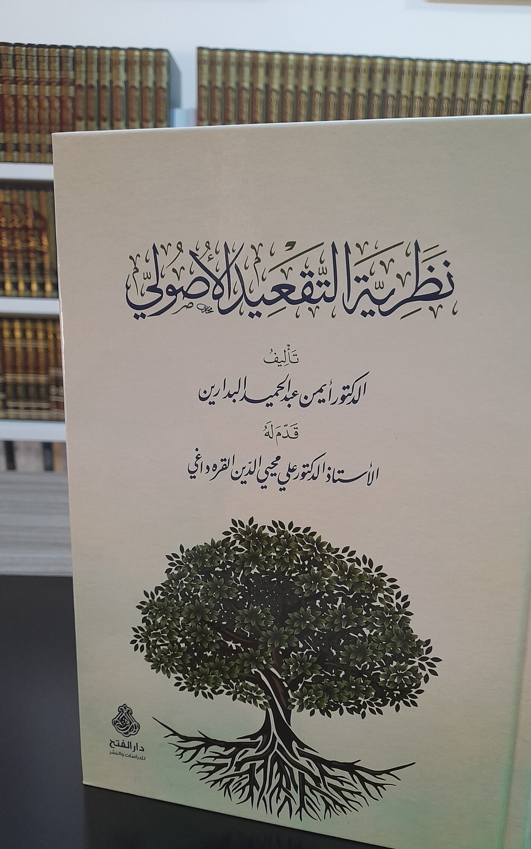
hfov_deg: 41.7
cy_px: 477
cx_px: 316
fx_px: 695
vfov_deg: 62.7
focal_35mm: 30
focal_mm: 4.6
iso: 320
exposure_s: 1/50
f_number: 2
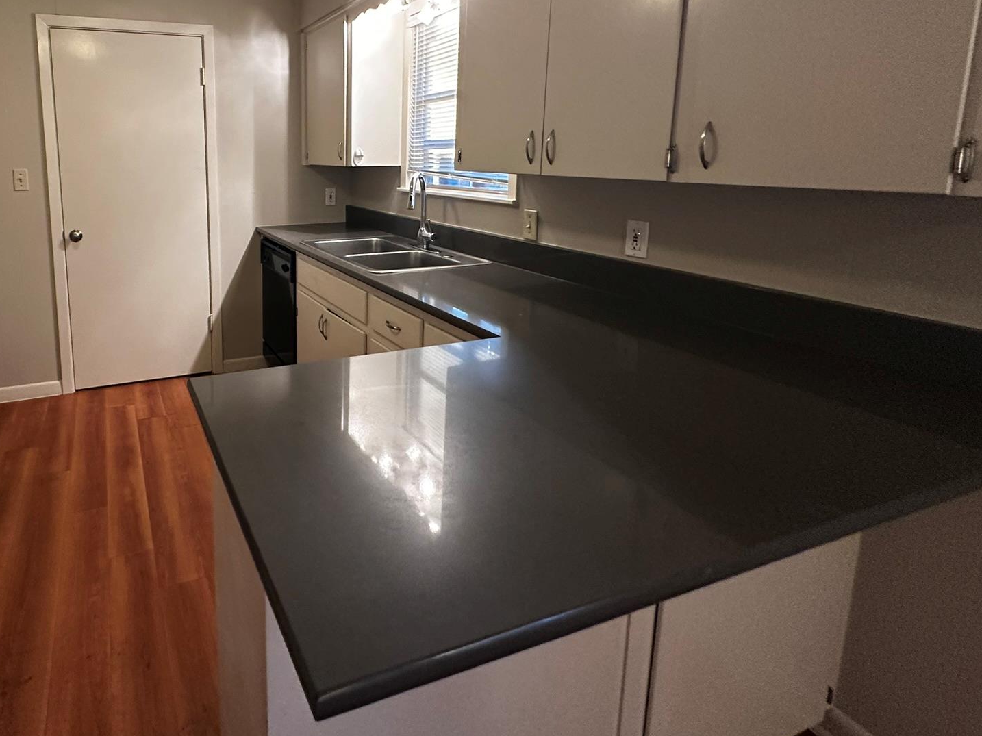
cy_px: 238
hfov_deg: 77.6
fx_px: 567
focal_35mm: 20
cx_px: 288
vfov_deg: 64.1
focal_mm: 2.22
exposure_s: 1/60
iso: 320
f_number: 2.2
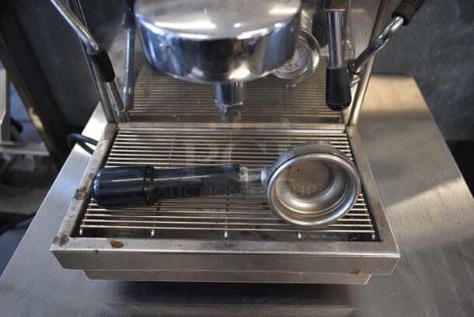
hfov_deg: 67.3
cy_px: 158
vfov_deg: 48.0
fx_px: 356
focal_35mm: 27
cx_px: 237
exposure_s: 1/30
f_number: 3.5
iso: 250
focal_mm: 18
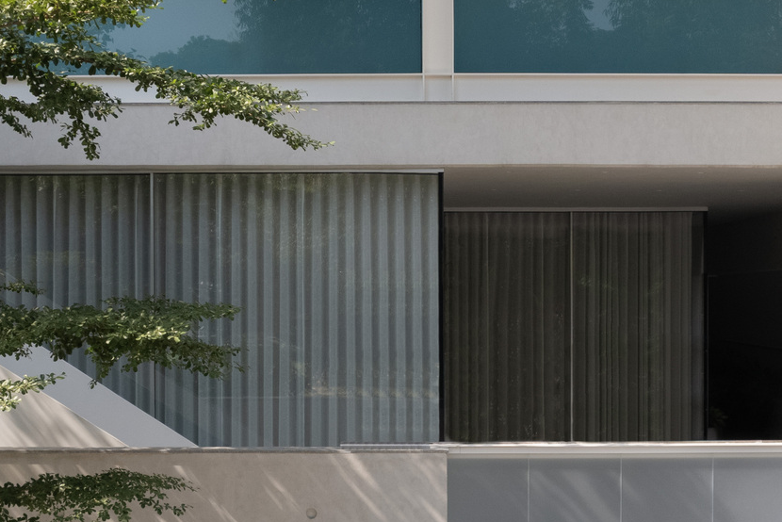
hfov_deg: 37.5
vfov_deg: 25.5
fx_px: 1152
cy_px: 296
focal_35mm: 53
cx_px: 398
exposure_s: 1/1250
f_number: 2.8
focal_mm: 8.38
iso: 150
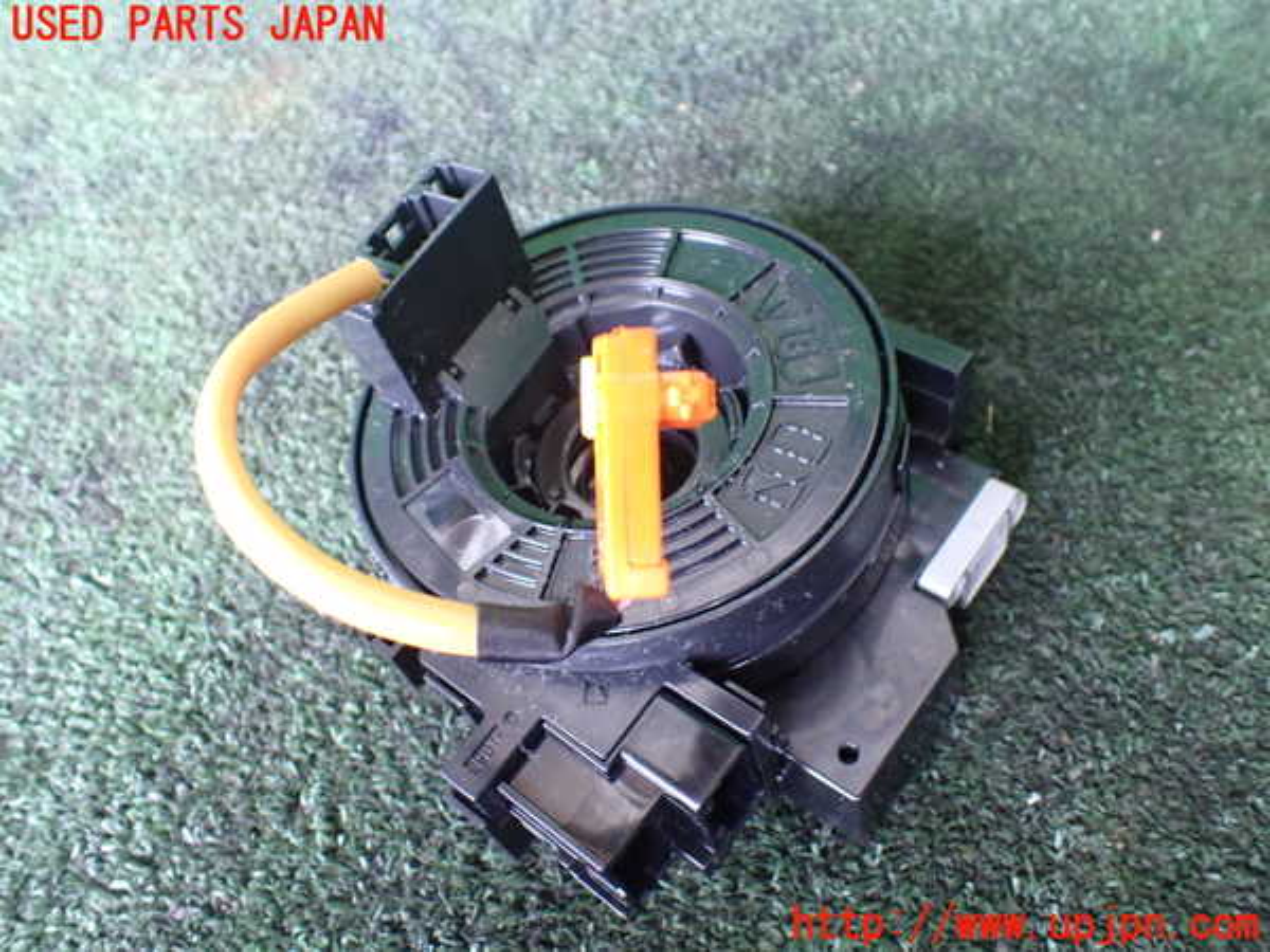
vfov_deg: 46.8
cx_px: 635
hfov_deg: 60.0
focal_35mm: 30
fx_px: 1101
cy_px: 476
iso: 800
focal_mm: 5.4
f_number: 2.3
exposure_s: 1/50
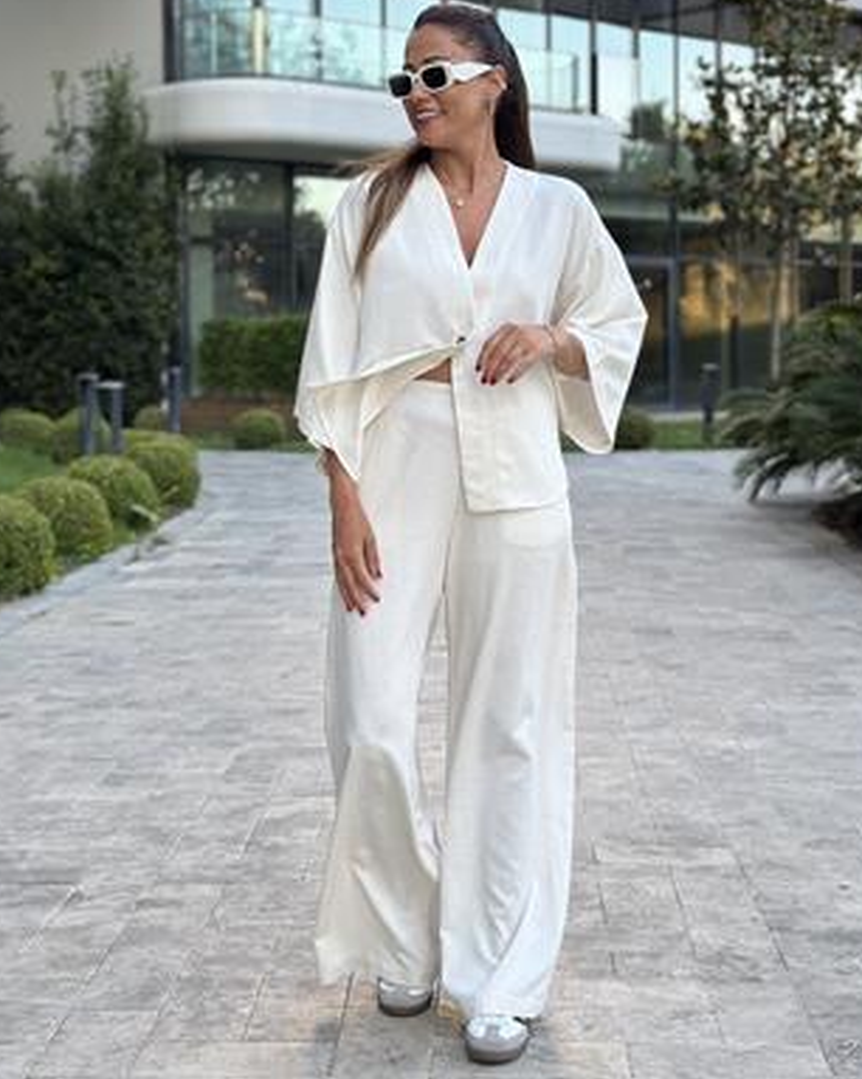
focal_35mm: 62
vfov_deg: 30.3
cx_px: 445
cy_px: 378
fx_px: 1979
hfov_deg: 24.6
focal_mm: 6.86
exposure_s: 1/248
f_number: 1.78
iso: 80
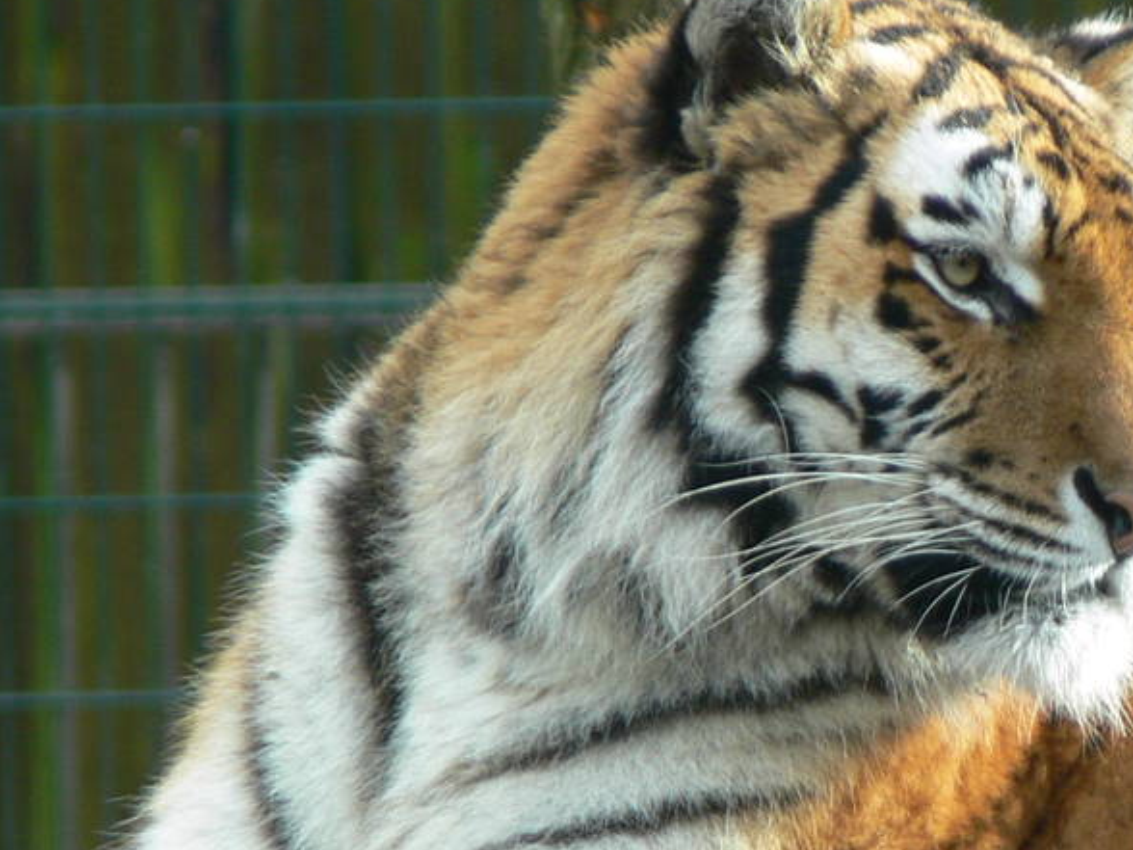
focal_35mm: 1143
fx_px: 37411
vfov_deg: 1.3
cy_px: 619
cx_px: 1000
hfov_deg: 1.7
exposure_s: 1/80
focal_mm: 88.8
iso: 80
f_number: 4
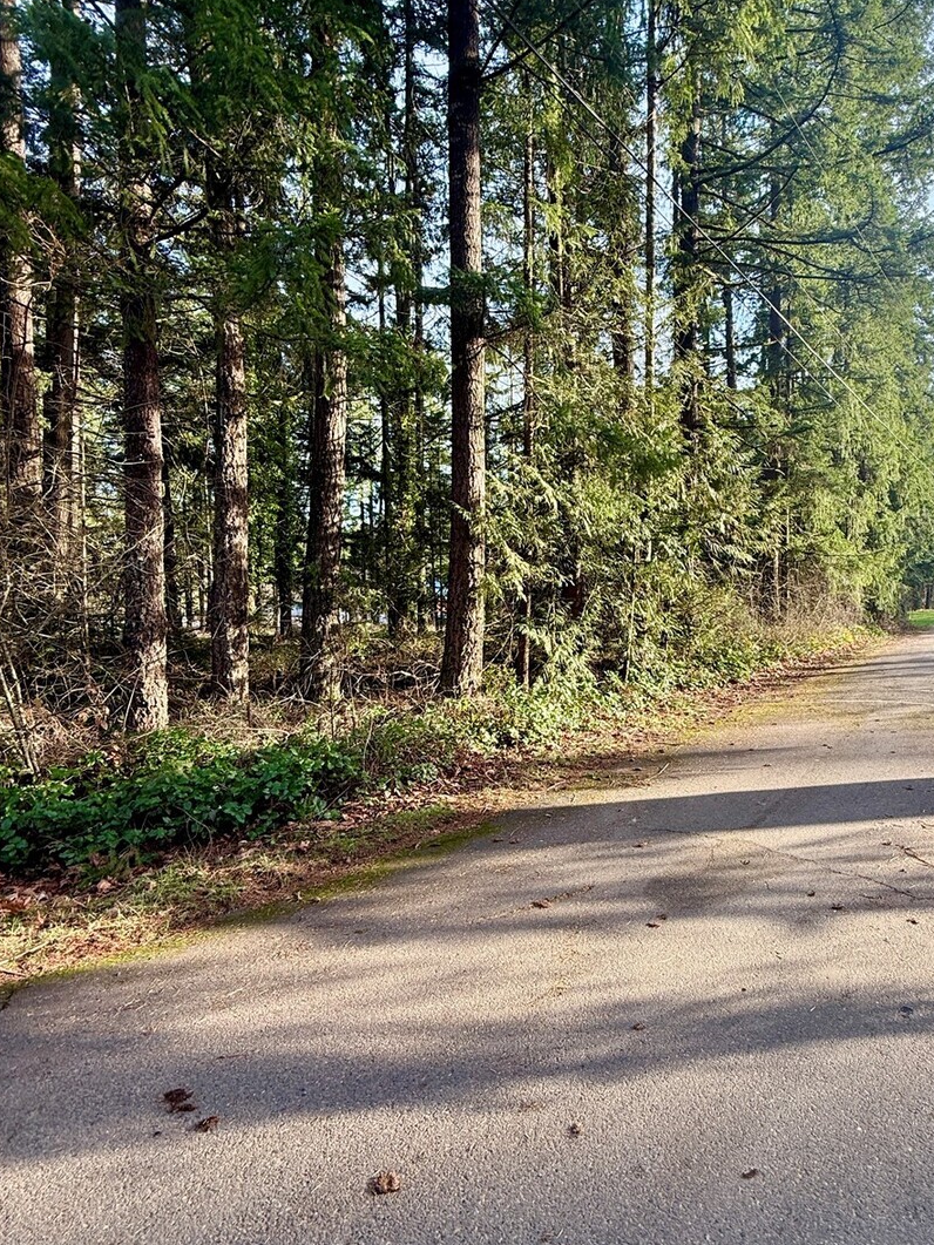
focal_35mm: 19
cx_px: 586
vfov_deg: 84.6
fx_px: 683
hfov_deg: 67.6
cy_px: 609
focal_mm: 2.22
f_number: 2.2
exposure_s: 1/204
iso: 50
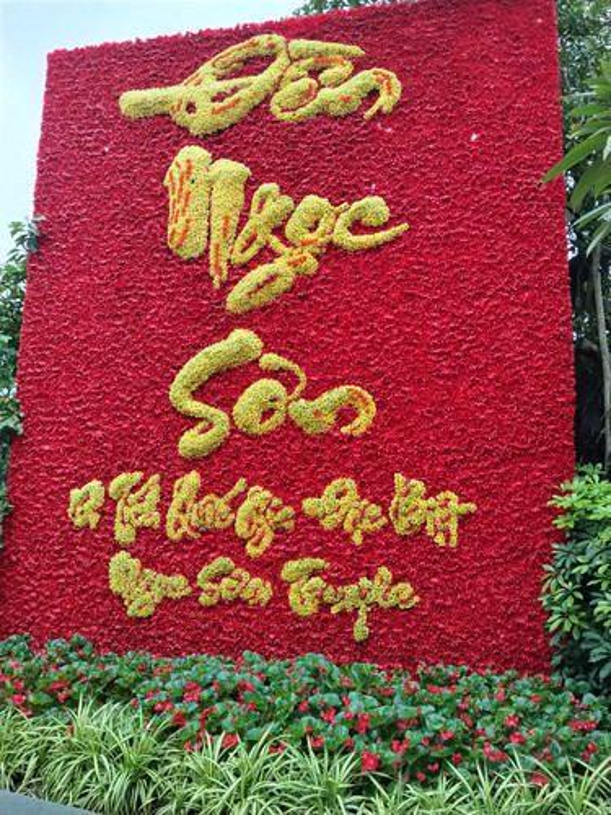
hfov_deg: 48.2
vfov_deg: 61.7
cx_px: 306
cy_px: 408
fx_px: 682
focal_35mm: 29
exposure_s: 1/329
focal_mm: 4.22
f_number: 1.8
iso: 50
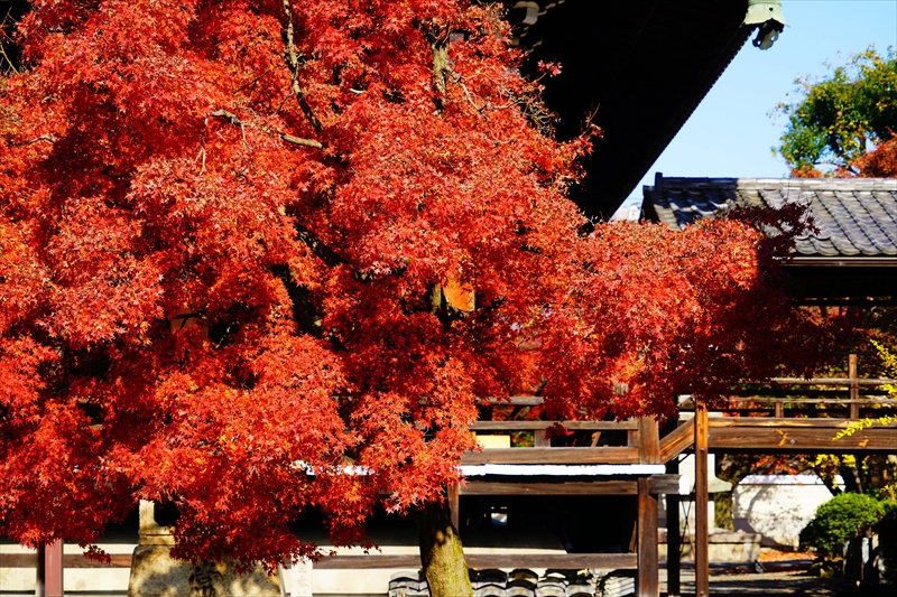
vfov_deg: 15.2
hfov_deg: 22.6
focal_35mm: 90
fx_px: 2242
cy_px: 298
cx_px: 448
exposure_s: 1/200
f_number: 8
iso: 100
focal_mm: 90
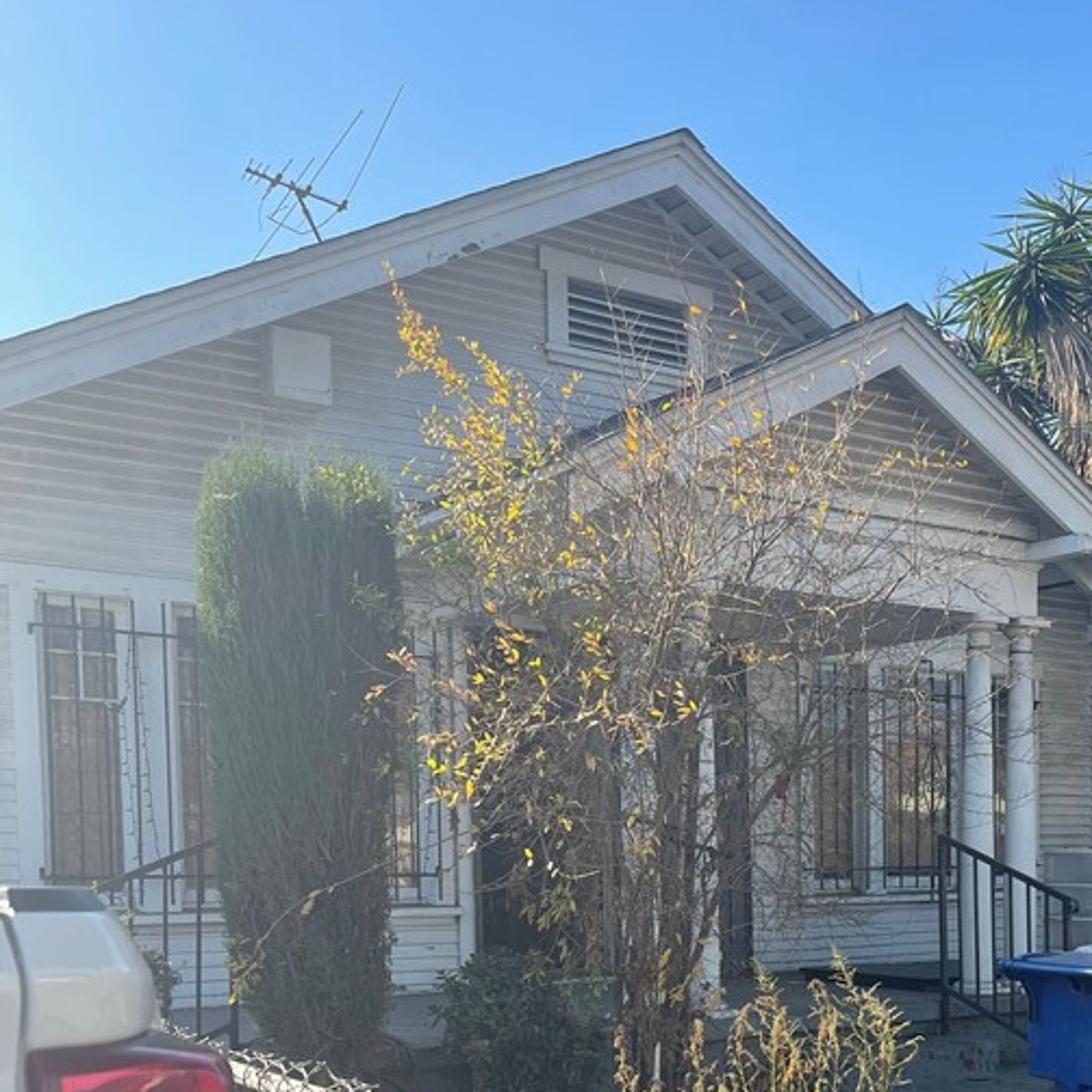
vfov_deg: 35.7
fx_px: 1606
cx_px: 814
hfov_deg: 36.7
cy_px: 942
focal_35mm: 45
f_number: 1.6
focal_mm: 5.1
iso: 32
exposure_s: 1/1403
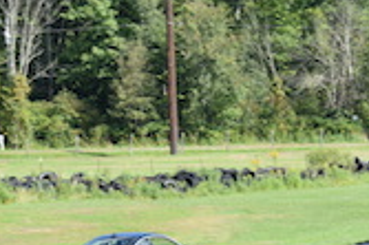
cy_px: 182
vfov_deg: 4.5
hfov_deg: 6.7
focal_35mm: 306
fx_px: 3135
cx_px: 393
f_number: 6.3
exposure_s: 1/250
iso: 125
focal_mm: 85
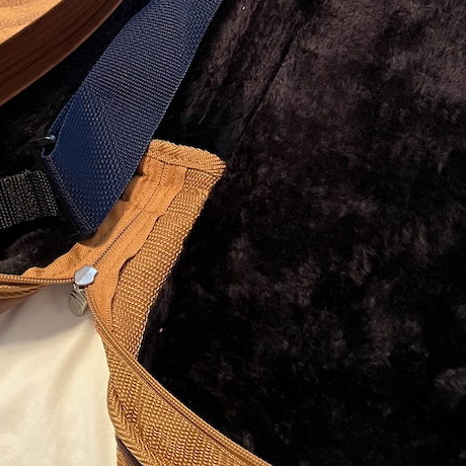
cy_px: 14
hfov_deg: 26.9
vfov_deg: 25.7
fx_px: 975
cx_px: 256
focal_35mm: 64
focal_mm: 5.1
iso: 500
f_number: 1.6
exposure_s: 1/40
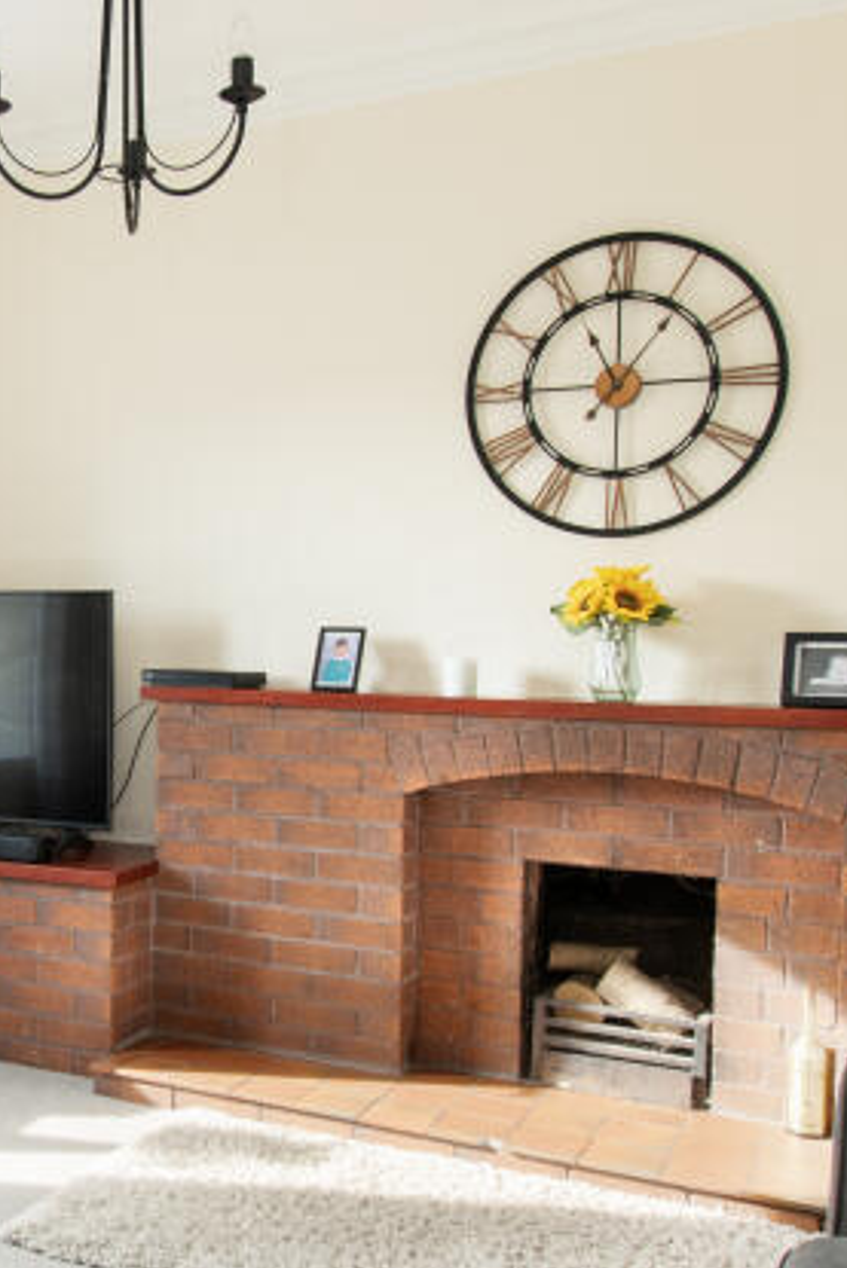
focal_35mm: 37
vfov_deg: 51.6
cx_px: 37
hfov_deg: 33.5
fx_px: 1305
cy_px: 746
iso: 250
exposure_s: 1/13
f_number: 8
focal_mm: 10
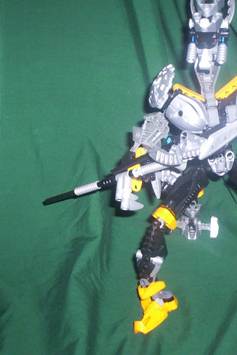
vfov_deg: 31.9
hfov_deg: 21.4
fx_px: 622
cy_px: 173
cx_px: 178
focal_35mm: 63
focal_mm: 4.99
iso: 140
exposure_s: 1/60
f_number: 4.5
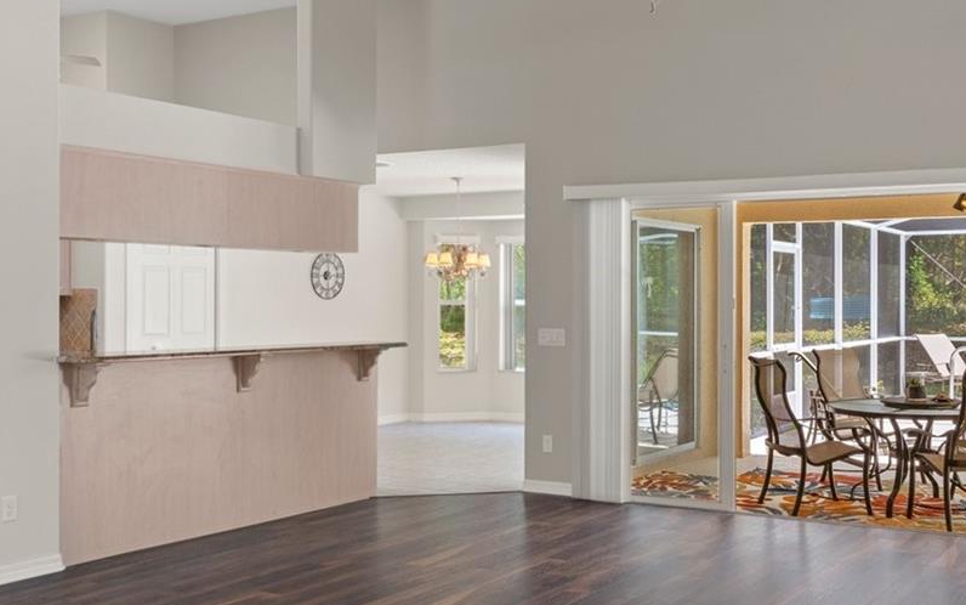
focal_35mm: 43
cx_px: 610
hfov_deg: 45.8
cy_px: 288
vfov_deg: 29.9
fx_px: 1132
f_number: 8
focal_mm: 14
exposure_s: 1/1.43
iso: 320
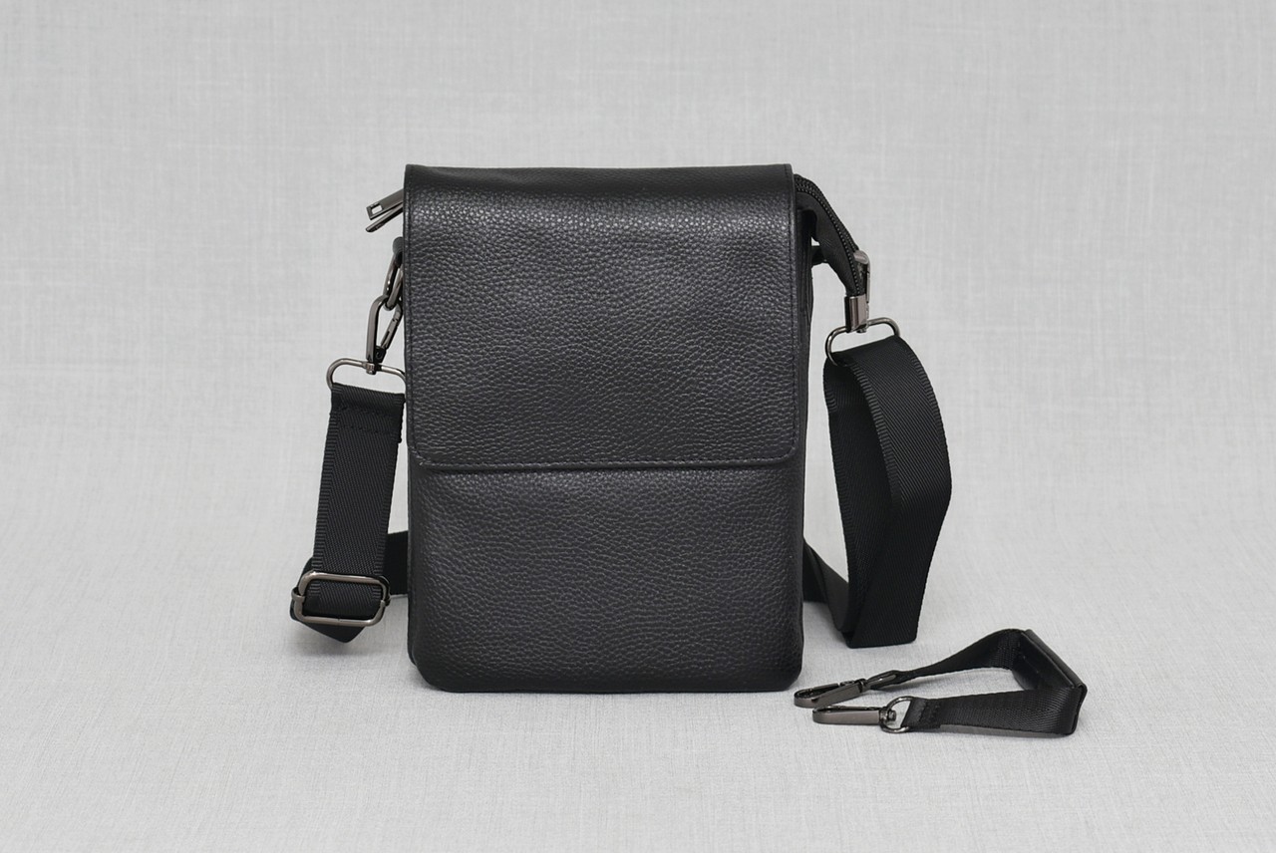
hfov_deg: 24.6
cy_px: 426
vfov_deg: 16.6
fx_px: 2927
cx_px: 638
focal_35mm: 82
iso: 100
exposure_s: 1/60
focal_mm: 55
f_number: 5.6
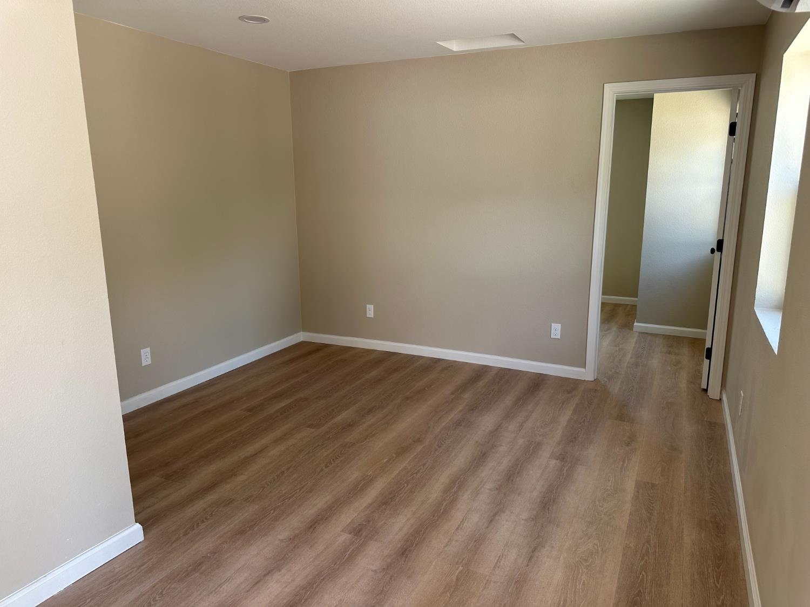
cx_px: 405
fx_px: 562
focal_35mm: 24
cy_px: 304
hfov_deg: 71.6
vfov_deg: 56.8
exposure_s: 1/121
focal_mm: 6.86
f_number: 1.78
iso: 100
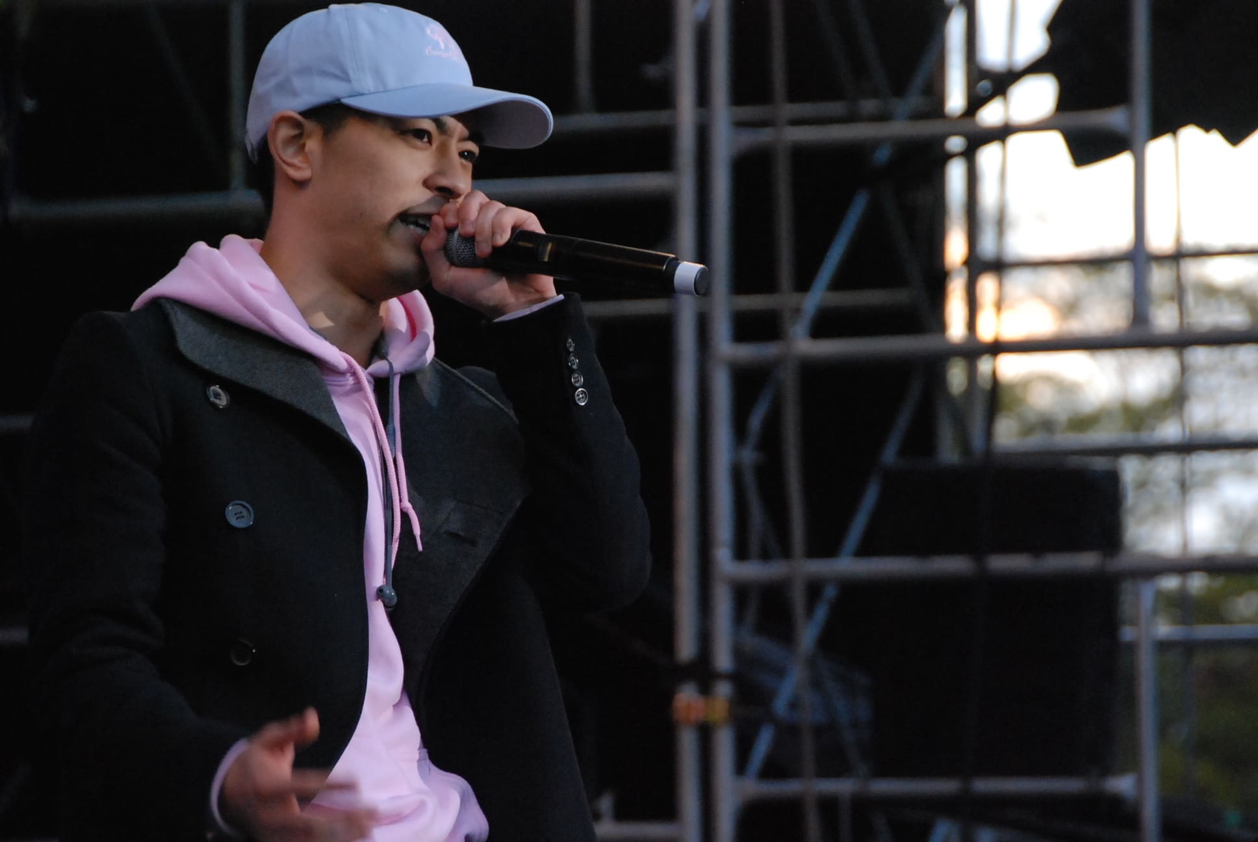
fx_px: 7085
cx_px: 629
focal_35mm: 202
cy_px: 421
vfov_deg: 6.8
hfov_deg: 10.1
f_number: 5.6
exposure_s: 1/200
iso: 1600
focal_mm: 135
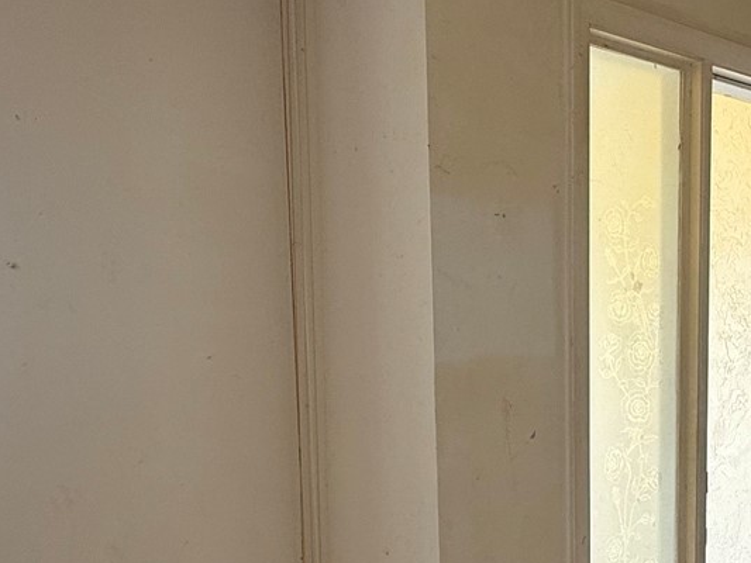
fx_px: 911
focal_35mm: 42
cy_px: 435
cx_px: 596
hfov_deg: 42.8
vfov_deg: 33.5
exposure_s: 1/120
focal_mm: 2.22
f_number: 2.2
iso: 50
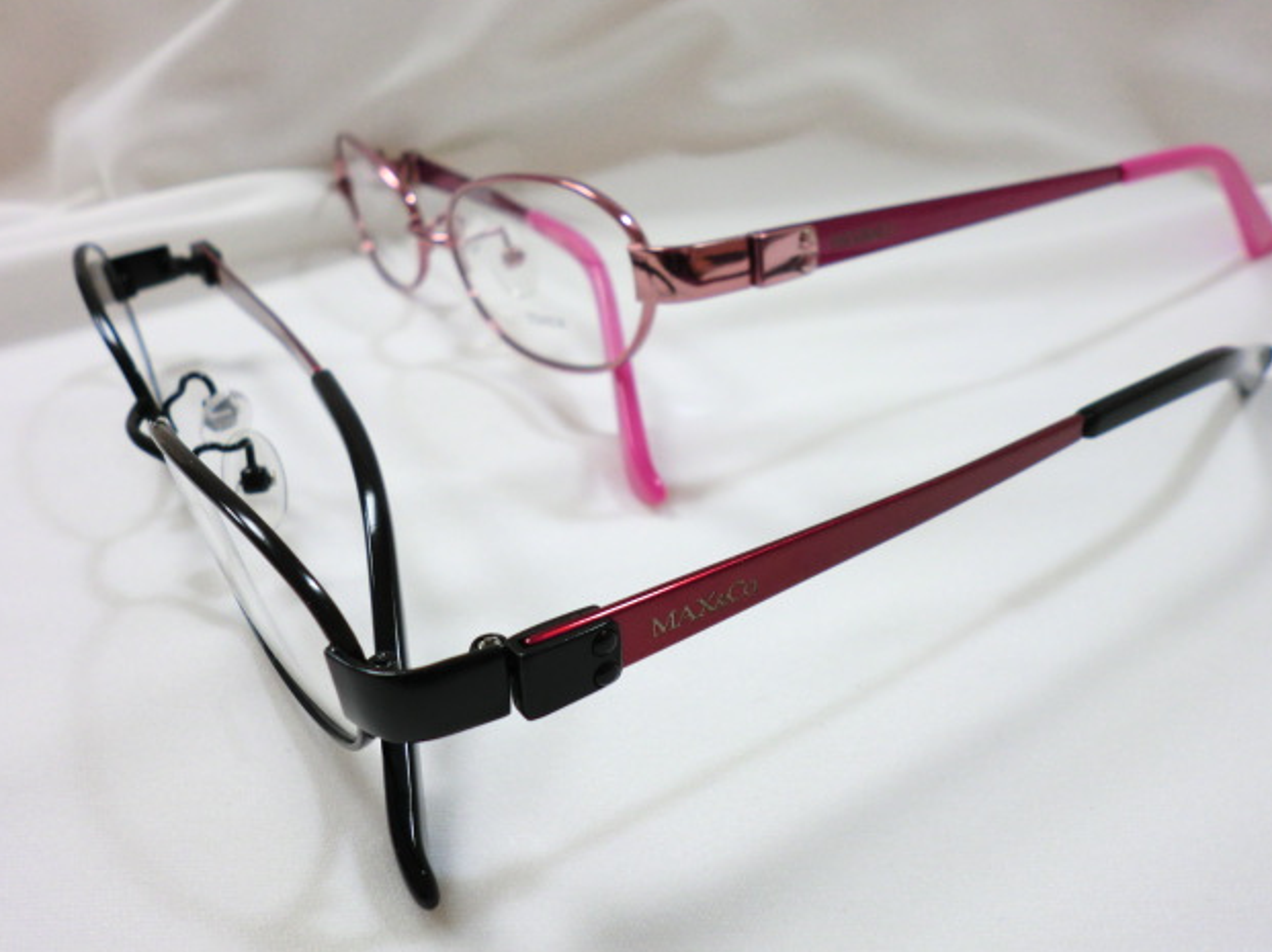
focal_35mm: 33
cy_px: 477
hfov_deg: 55.4
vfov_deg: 42.9
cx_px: 647
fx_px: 1212
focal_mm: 5.8
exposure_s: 1/60
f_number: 3.5
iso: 100
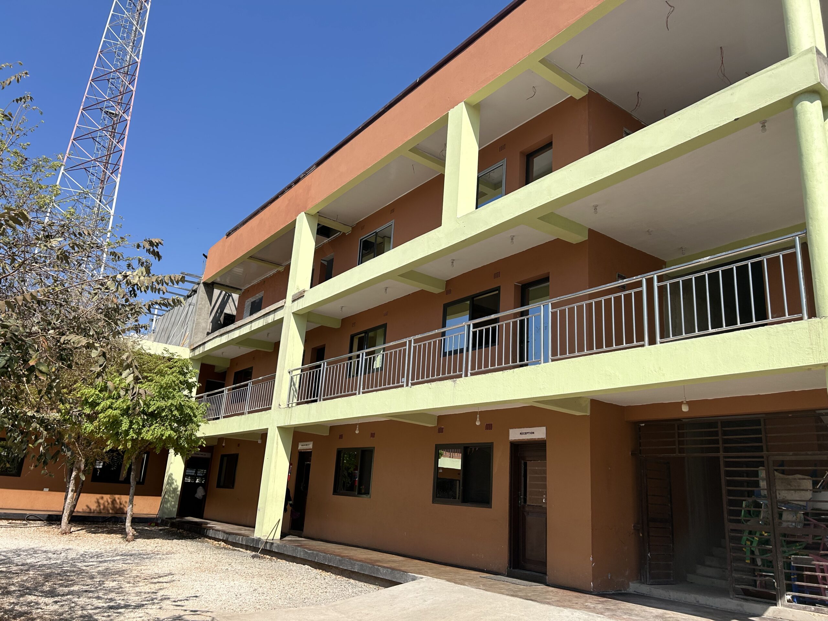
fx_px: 622
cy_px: 310
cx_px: 414
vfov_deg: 53.1
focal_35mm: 26
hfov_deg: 67.3
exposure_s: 1/4444
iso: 50
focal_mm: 5.7
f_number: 1.5
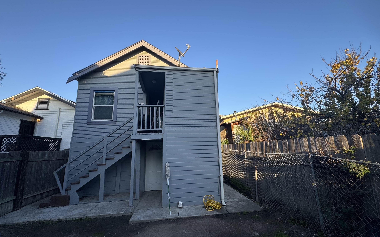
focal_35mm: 15
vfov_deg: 74.8
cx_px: 189
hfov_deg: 101.5
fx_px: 155
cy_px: 116
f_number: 2.2
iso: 40
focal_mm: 2.22
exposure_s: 1/401
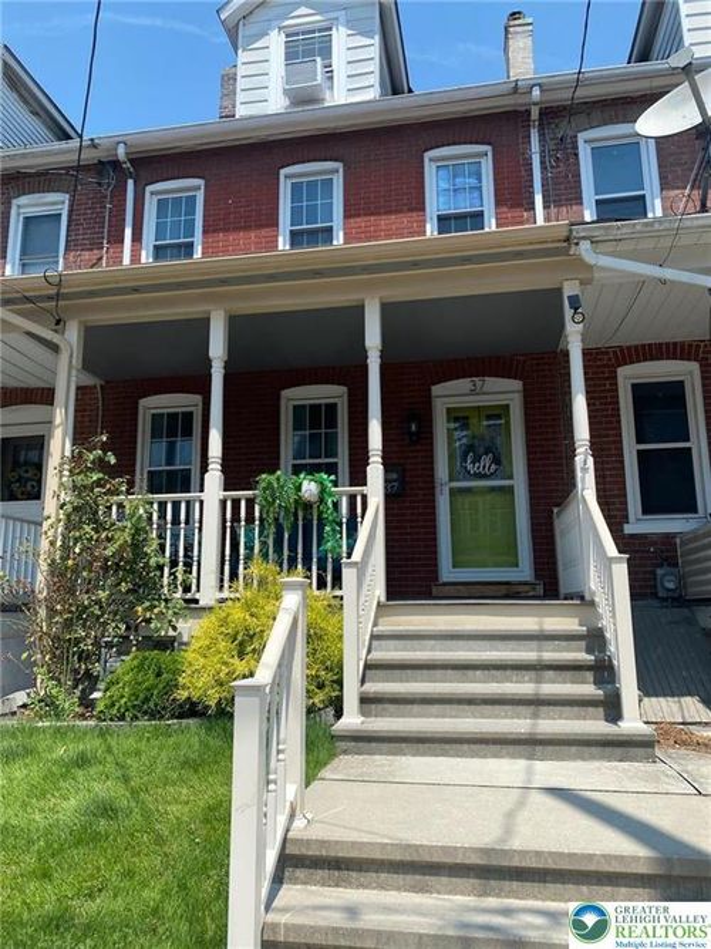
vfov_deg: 67.3
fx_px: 712
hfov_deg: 53.0
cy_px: 474
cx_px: 356
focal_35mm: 26
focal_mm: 4.25
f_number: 1.8
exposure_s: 1/2410
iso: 32
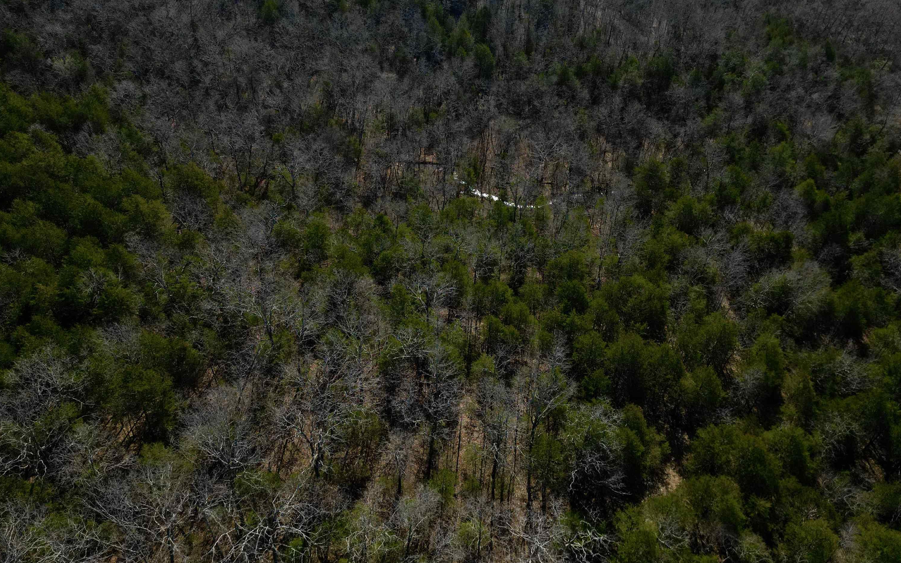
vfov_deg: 47.4
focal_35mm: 26
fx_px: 638
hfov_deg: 70.4
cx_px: 443
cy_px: 229
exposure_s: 1/2500
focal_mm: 6.72
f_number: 1.7
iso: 100
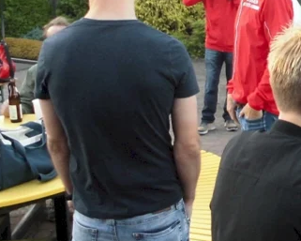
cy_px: 68
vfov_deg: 18.9
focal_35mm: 81
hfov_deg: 21.8
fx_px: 722
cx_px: 361
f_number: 3.2
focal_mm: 4.6
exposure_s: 1/60
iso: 200
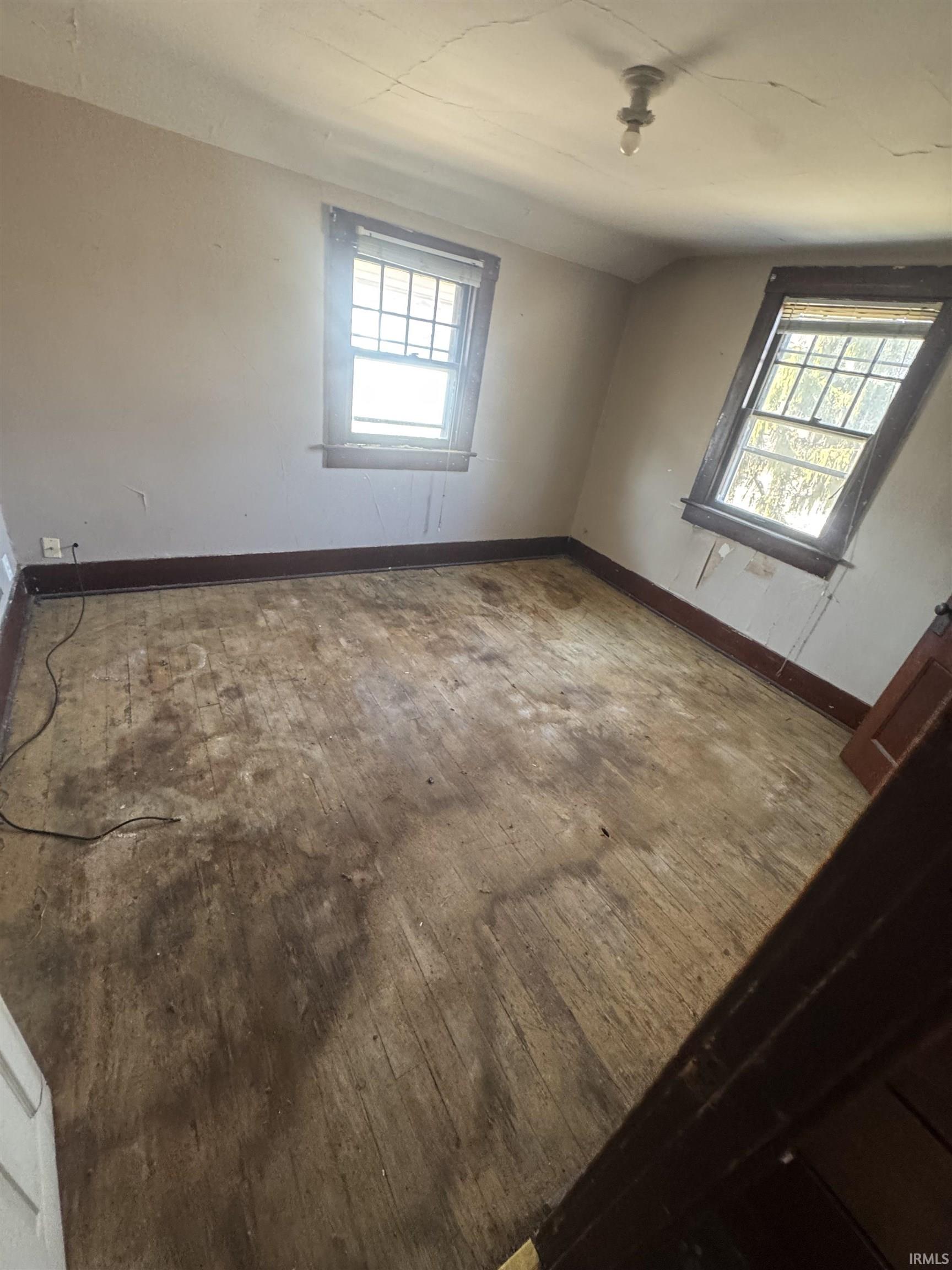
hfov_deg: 85.7
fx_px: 513
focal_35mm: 14
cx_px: 476
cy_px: 635
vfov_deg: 102.1
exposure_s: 1/60
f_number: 2.2
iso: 500
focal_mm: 2.22
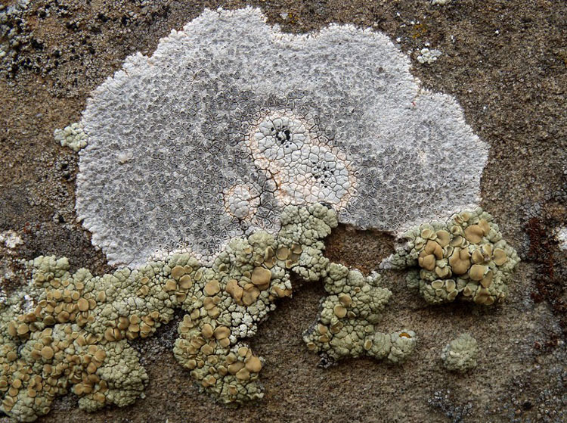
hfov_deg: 51.5
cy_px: 212
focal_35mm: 36
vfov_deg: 39.5
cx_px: 284
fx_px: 588
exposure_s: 1/200
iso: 80
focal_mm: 6.4
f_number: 8.5
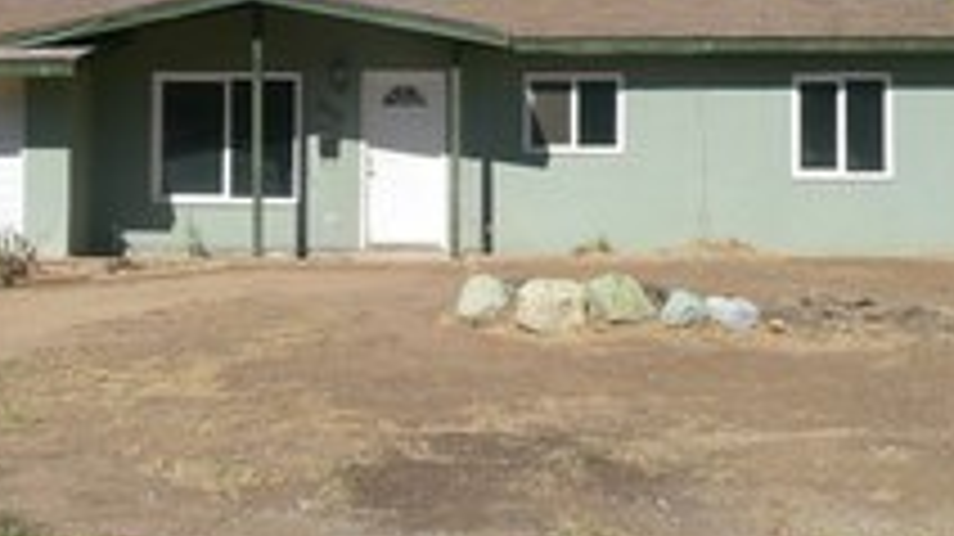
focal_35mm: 57
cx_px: 418
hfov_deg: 36.6
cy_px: 32
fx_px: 1441
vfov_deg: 20.5
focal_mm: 5.2
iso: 100
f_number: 8
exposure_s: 1/320
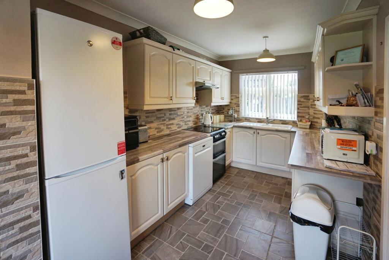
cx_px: 194
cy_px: 130
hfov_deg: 100.4
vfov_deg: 77.3
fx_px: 162
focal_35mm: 15
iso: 500
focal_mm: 10
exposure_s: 1/160
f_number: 4
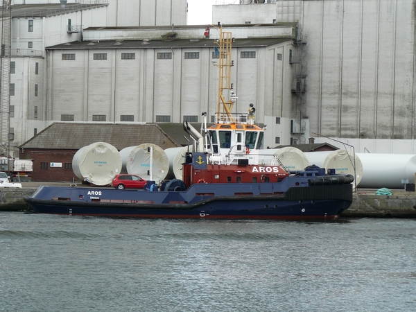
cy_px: 156
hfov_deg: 13.1
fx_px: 1815
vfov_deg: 9.8
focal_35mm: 151
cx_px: 208
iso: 100
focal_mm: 25.1
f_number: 4
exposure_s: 1/250
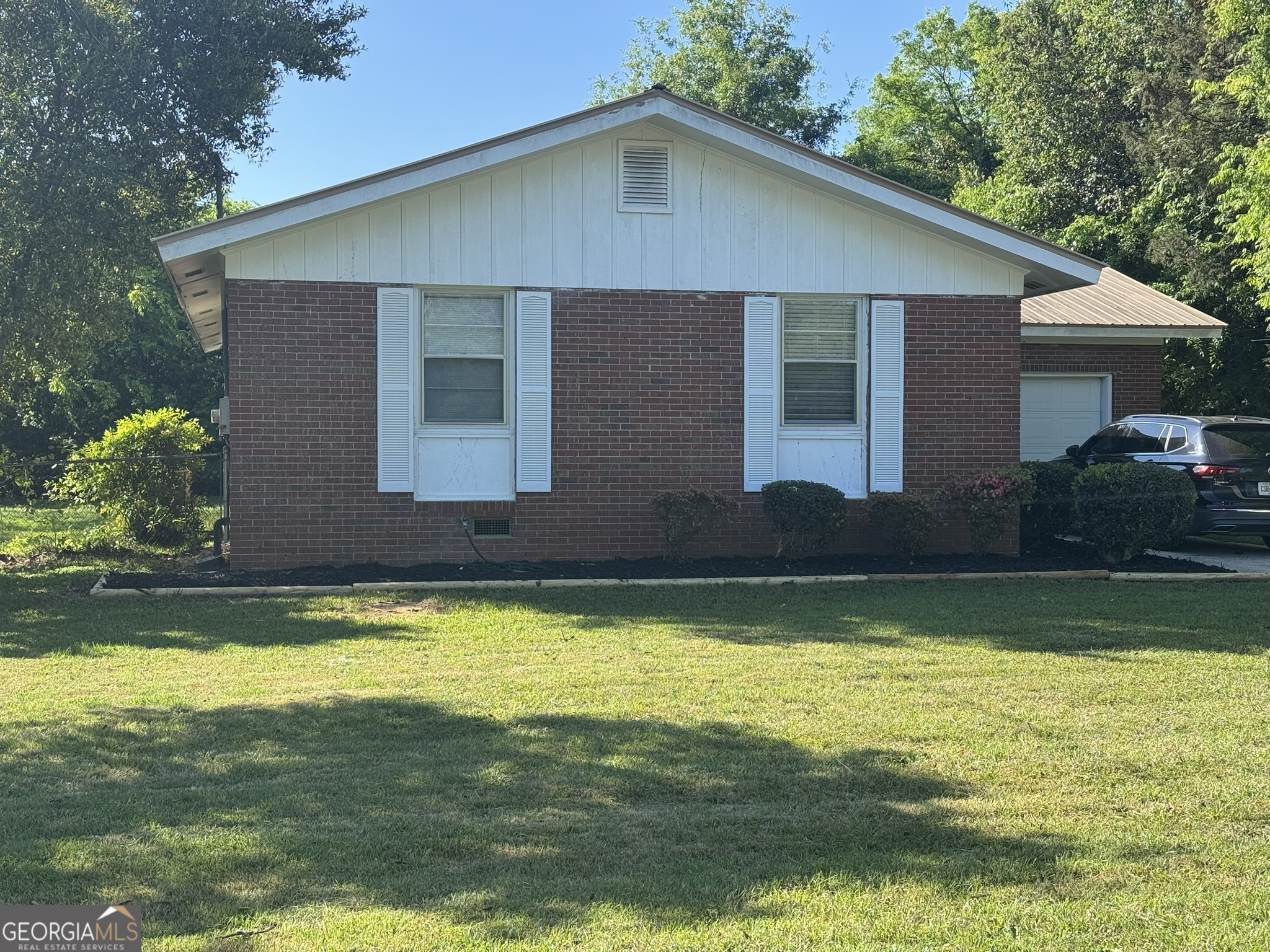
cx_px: 635
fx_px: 1761
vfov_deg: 30.3
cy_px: 476
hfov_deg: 39.7
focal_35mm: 48
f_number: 1.78
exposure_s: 1/1238
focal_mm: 6.76
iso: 64
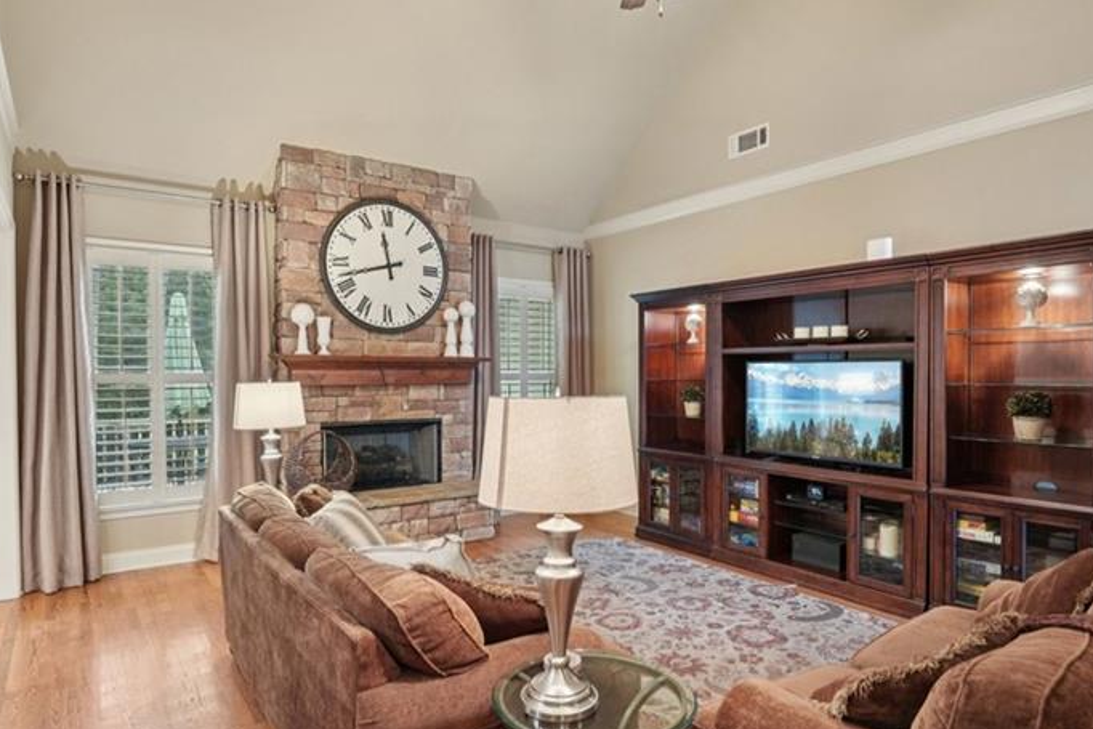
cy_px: 387
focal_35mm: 21
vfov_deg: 59.5
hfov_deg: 81.2
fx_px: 638
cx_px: 538
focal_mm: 14
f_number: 8
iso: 320
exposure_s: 1/1.67
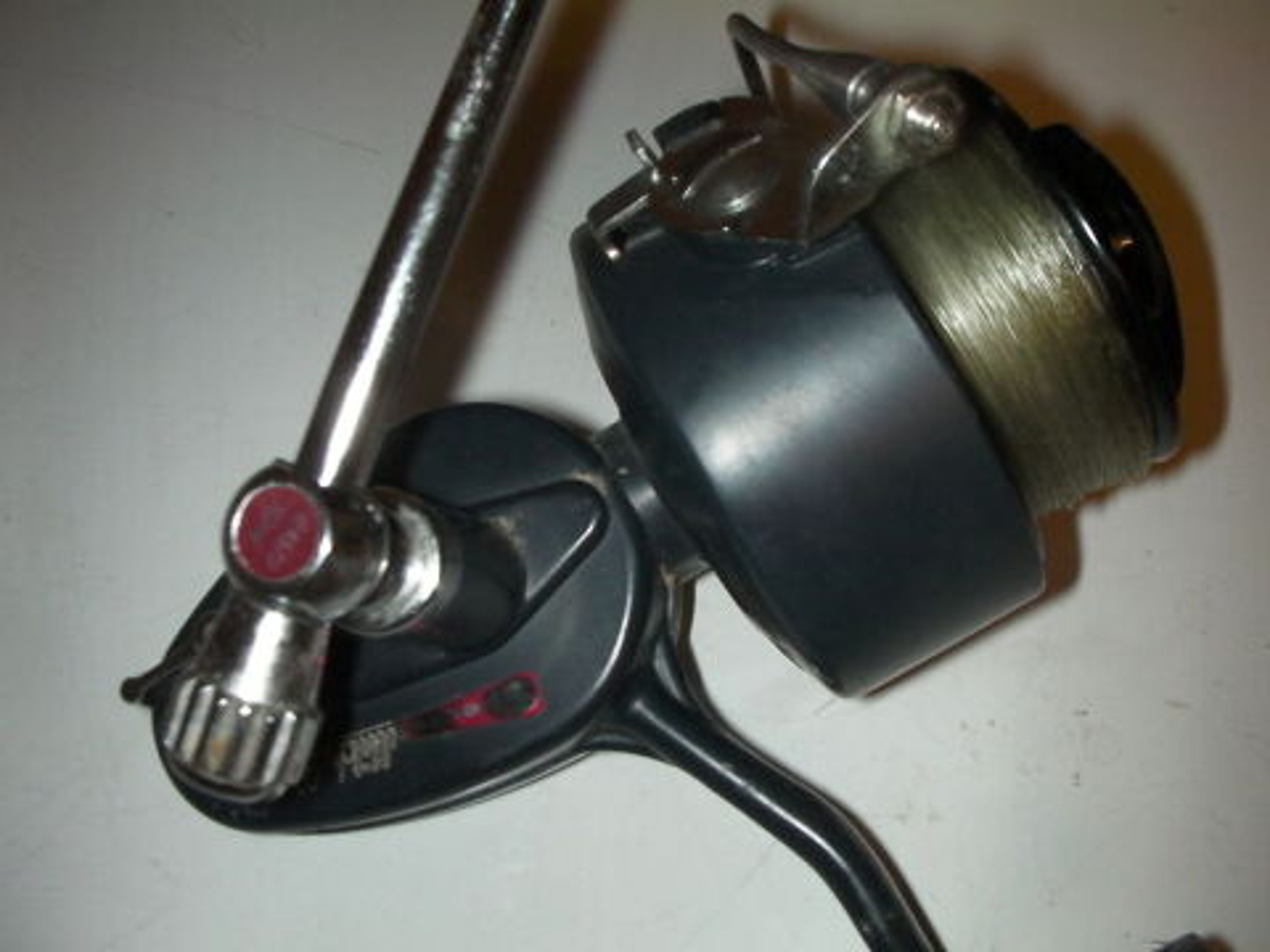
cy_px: 476
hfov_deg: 49.0
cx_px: 635
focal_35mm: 38
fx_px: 1394
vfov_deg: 37.7
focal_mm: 6.3
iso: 200
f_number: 5.6
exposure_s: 1/30
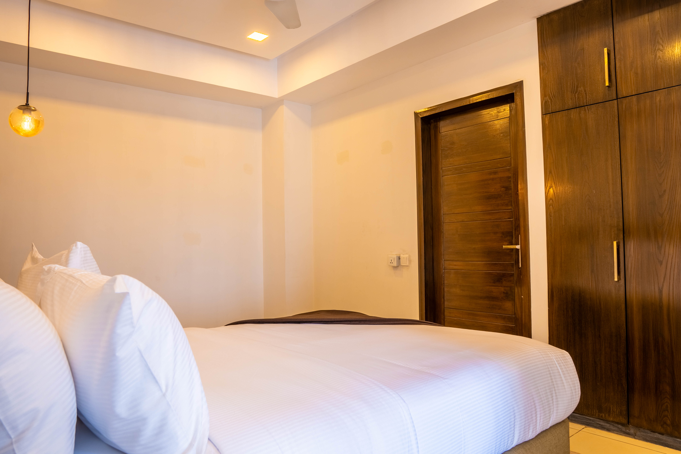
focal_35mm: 24
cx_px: 340
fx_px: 454
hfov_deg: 73.7
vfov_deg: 53.1
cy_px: 227
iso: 50
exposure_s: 1/400
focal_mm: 16
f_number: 5.6
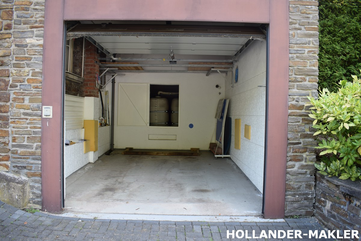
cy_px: 120
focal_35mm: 27
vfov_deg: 47.9
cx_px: 180
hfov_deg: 67.4
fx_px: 271
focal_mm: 18
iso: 280
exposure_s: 1/125
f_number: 5.6
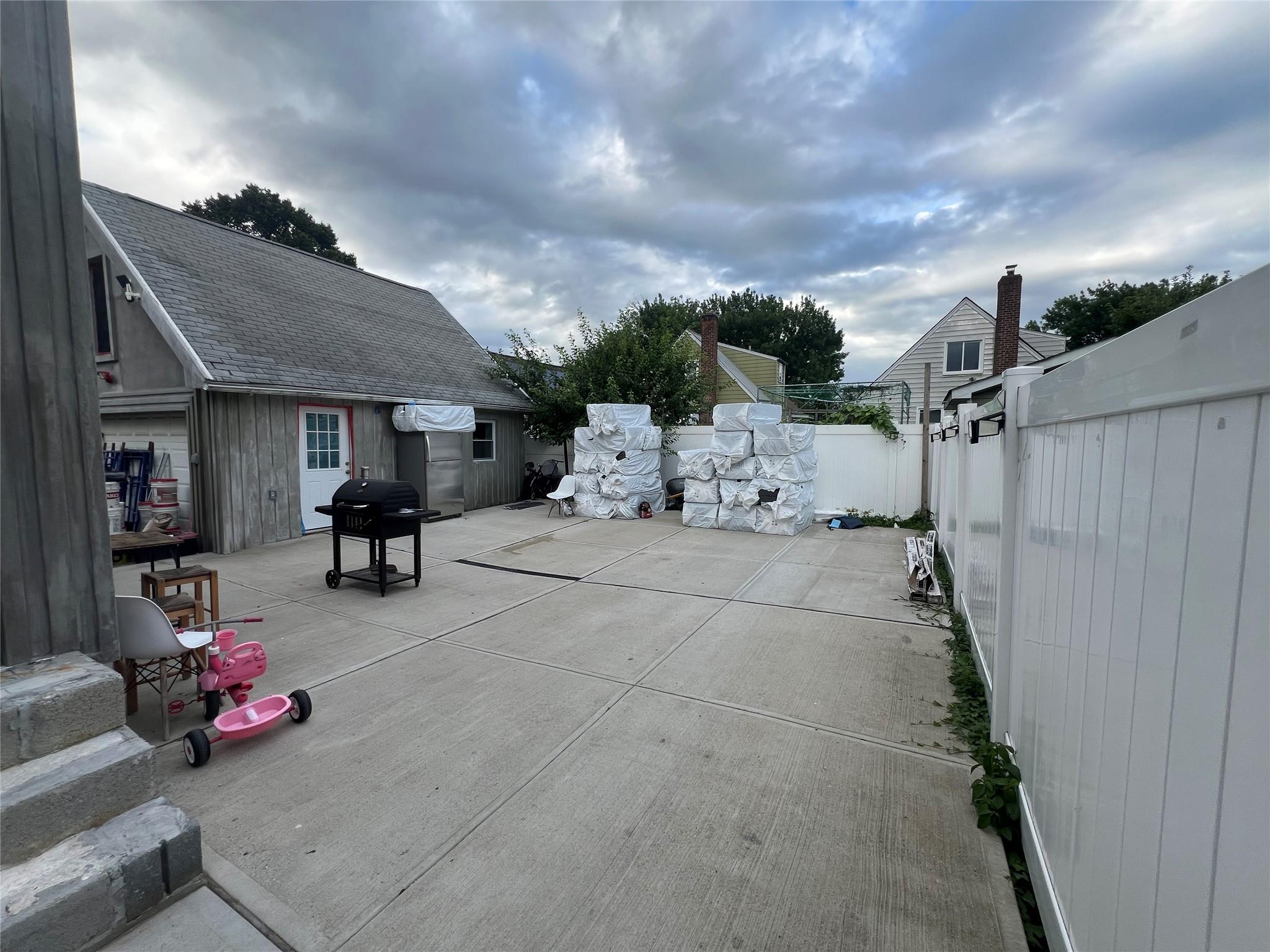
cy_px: 476
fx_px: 477
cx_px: 635
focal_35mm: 13
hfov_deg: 106.2
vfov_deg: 89.9
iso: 32
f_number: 1.8
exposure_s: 1/405
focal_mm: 1.57
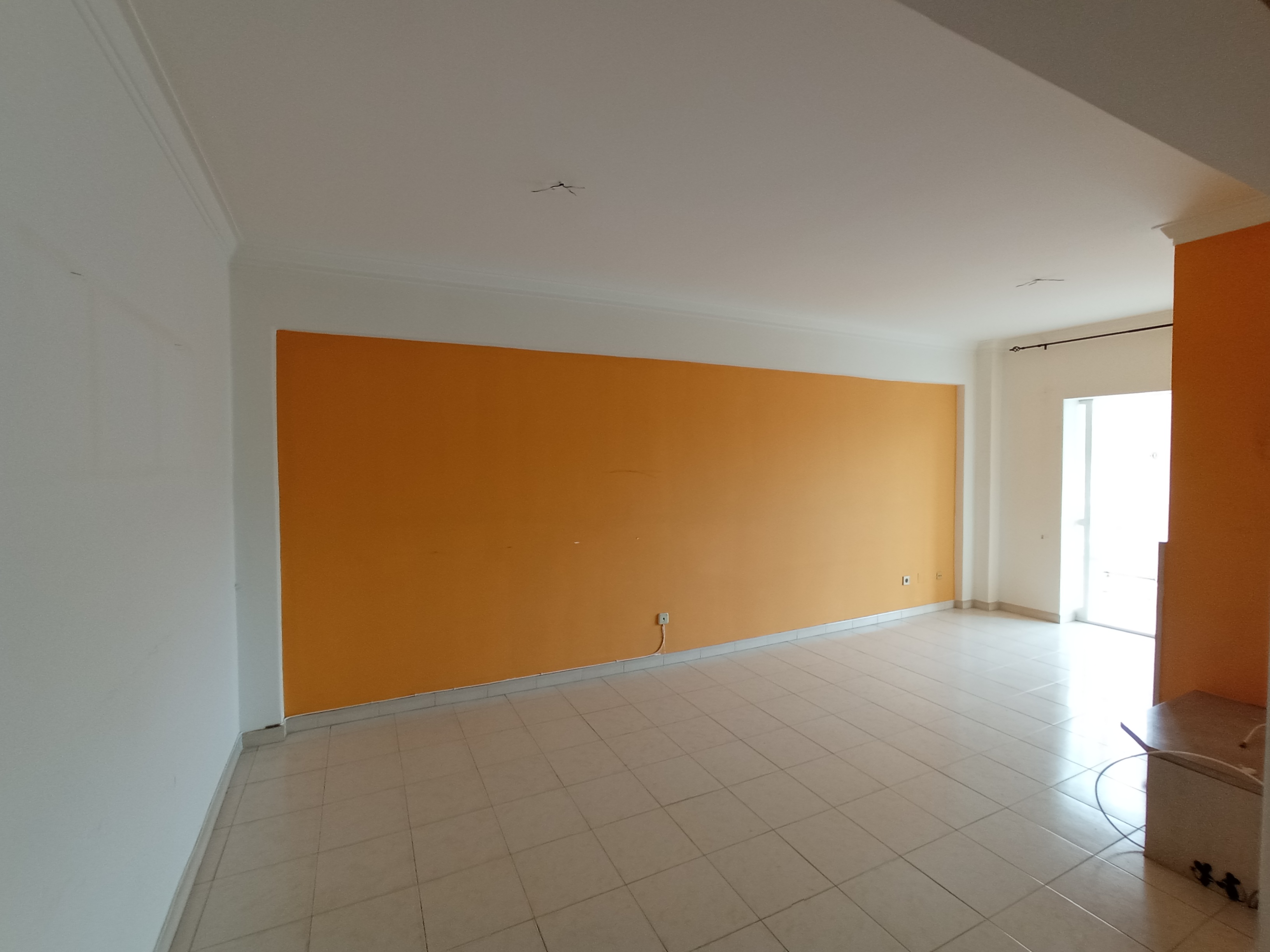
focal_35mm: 15
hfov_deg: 98.2
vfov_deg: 81.7
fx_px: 550
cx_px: 635
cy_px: 476
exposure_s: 1/33.3
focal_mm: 1.65
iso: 122
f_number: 2.2
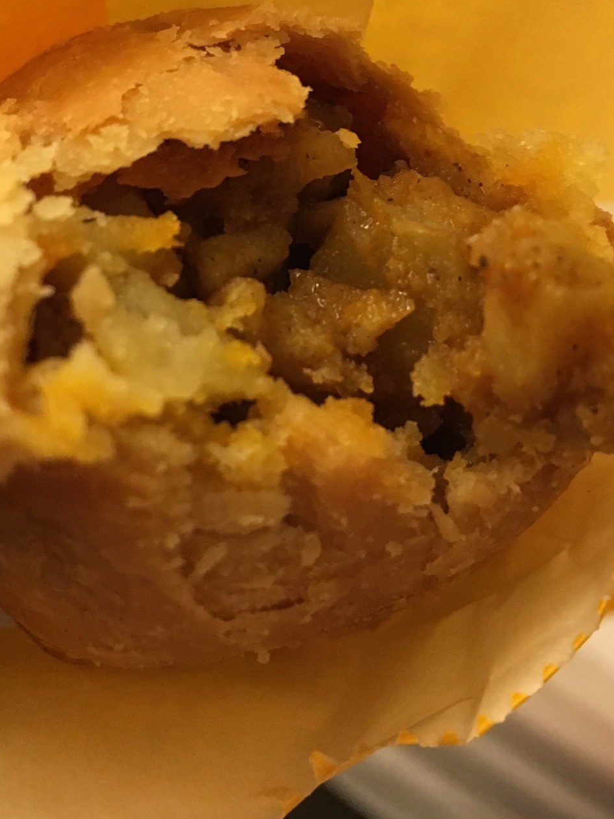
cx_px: 234
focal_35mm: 47
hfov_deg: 30.8
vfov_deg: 40.3
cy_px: 333
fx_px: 1112
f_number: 2.2
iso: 200
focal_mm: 4.15
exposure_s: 1/25
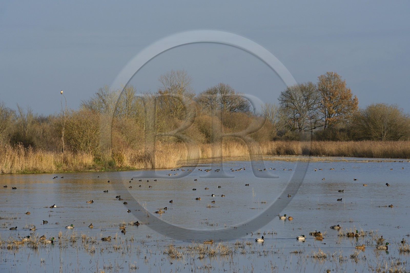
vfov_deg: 6.9
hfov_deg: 10.3
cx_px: 205
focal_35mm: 200
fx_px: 2277
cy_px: 136
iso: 400
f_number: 16
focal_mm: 200
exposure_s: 1/320
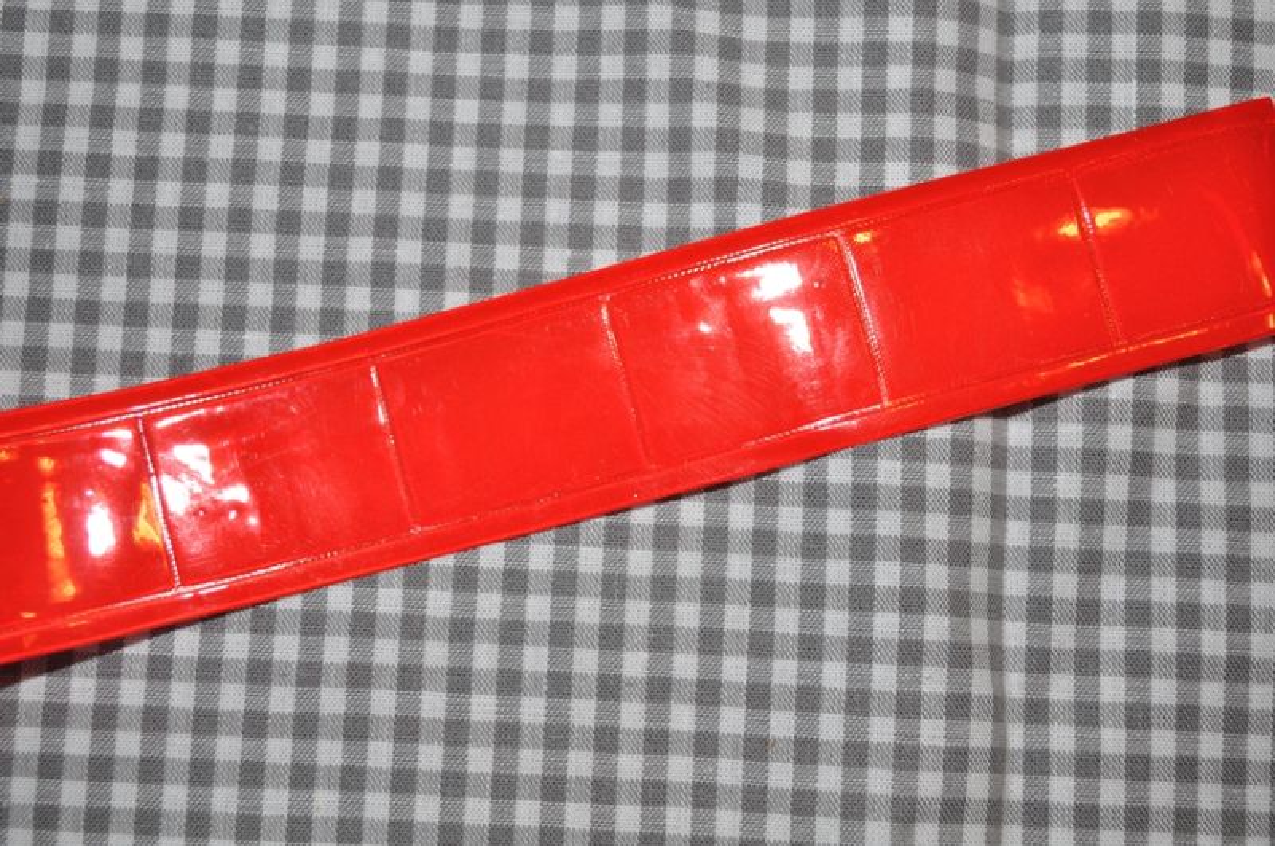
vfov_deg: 23.7
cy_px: 423
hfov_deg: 35.1
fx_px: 2016
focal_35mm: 57
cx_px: 638
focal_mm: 38
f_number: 4.8
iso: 200
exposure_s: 1/60
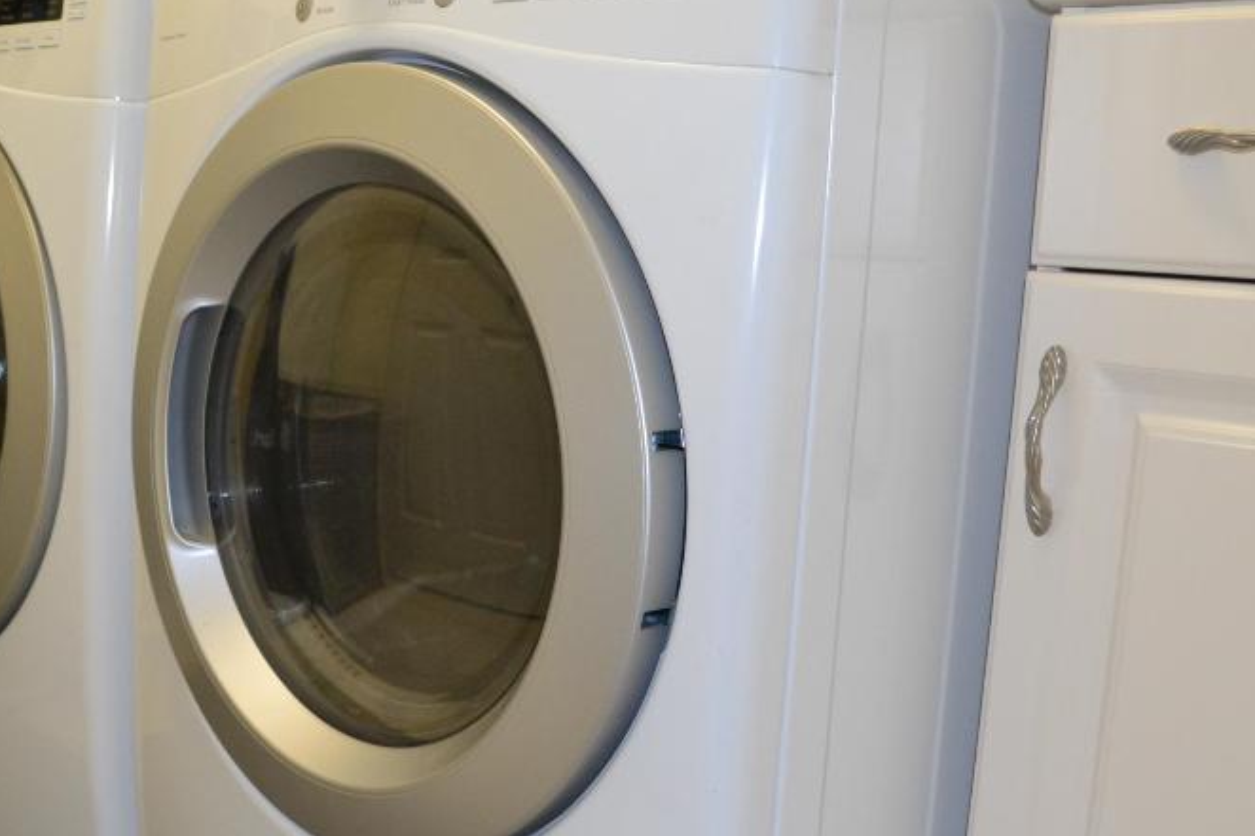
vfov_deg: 28.6
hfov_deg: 40.6
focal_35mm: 47
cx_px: 296
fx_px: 1638
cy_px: 504
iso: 1250
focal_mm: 18
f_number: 3.5
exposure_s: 1/60
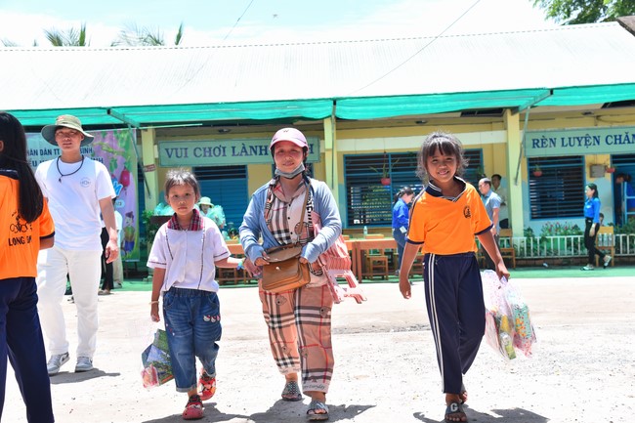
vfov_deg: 27.0
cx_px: 318
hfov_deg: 39.6
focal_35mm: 50
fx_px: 882
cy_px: 212
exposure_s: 1/320
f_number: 6.3
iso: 250
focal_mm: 50
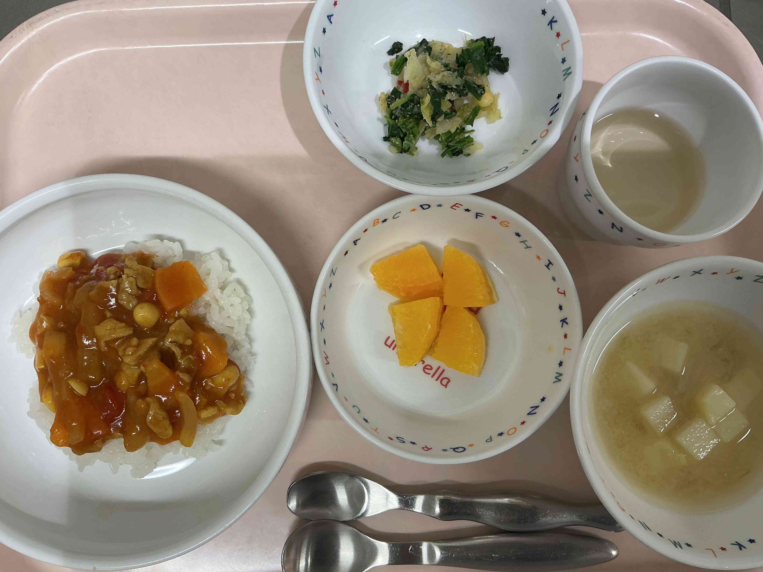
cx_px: 382
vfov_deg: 48.2
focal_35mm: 29
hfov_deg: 61.7
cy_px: 286
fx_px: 639
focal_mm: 3
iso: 64
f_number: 1.8
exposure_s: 1/120
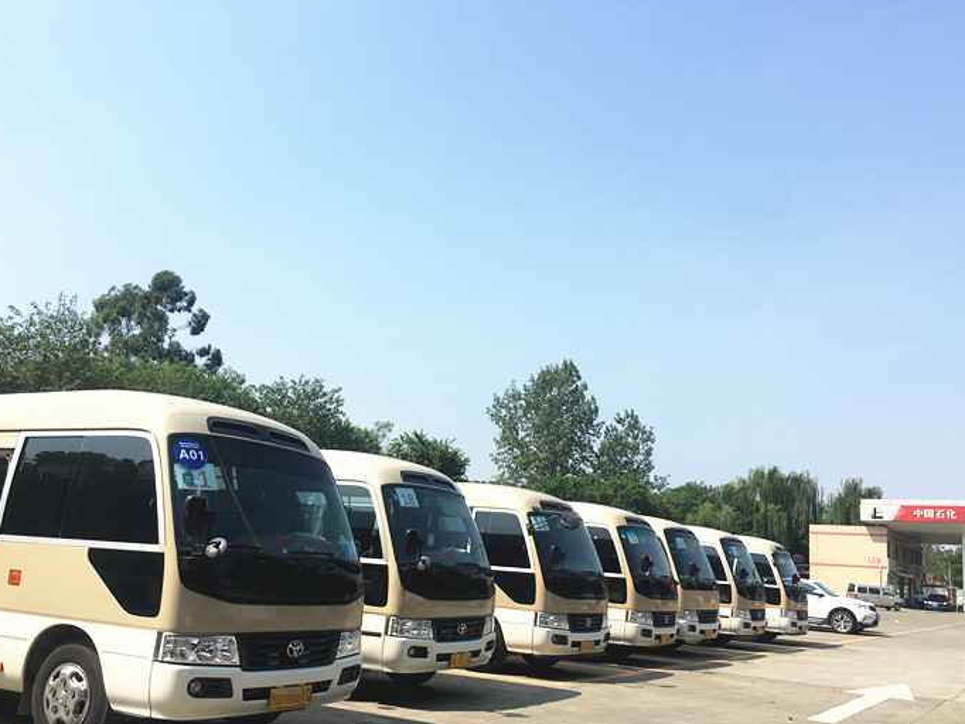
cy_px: 411
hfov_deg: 53.9
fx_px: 948
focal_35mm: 34
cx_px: 457
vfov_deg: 41.7
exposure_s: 1/1672
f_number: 2.2
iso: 25
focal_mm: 4.15
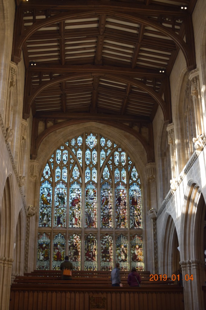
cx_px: 103
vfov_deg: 36.9
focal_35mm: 54
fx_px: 464
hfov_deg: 25.0
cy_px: 155
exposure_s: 1/60
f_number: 4.8
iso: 280
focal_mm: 36
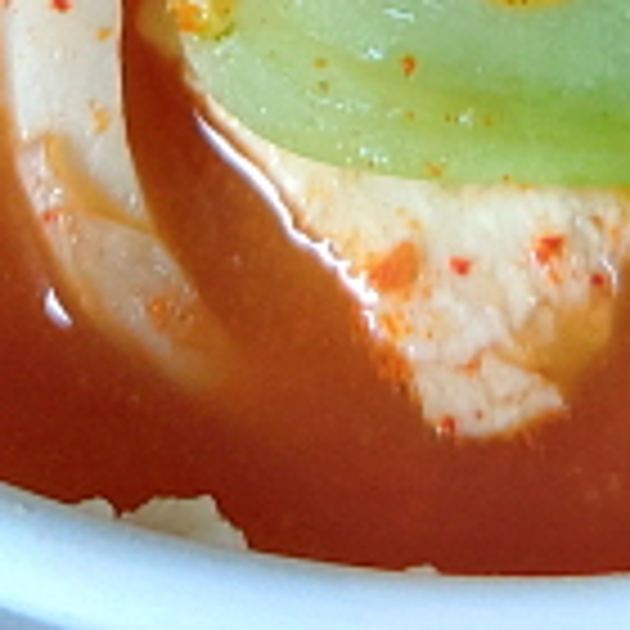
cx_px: 441
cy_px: -378
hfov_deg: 17.2
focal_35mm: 101
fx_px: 2080
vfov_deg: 15.6
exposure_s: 1/60
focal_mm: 4.58
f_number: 2
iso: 80
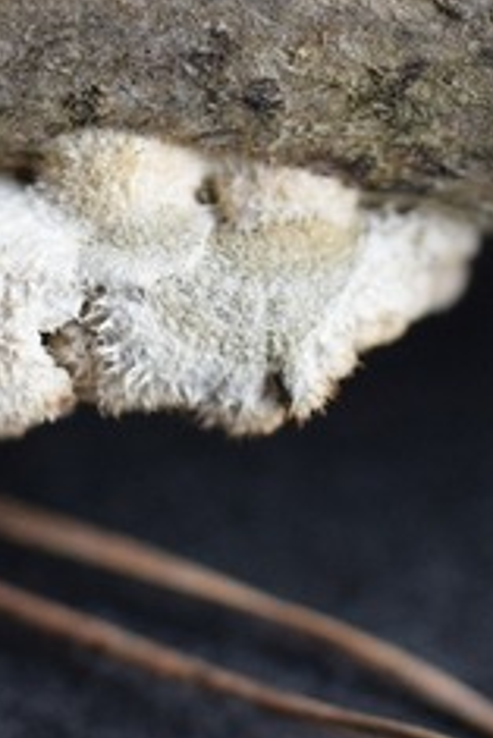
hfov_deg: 4.5
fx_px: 6276
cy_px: 168
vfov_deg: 6.7
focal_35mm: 306
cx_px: -126
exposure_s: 1/250
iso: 720
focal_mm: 60
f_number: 4
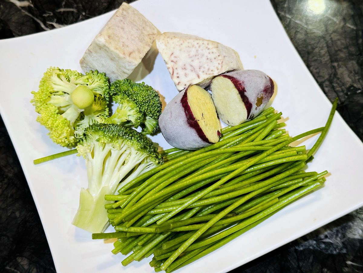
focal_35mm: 48
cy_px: 136
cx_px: 182
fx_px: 503
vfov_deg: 30.3
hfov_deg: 39.7
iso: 200
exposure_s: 1/40
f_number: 1.78
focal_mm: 6.86
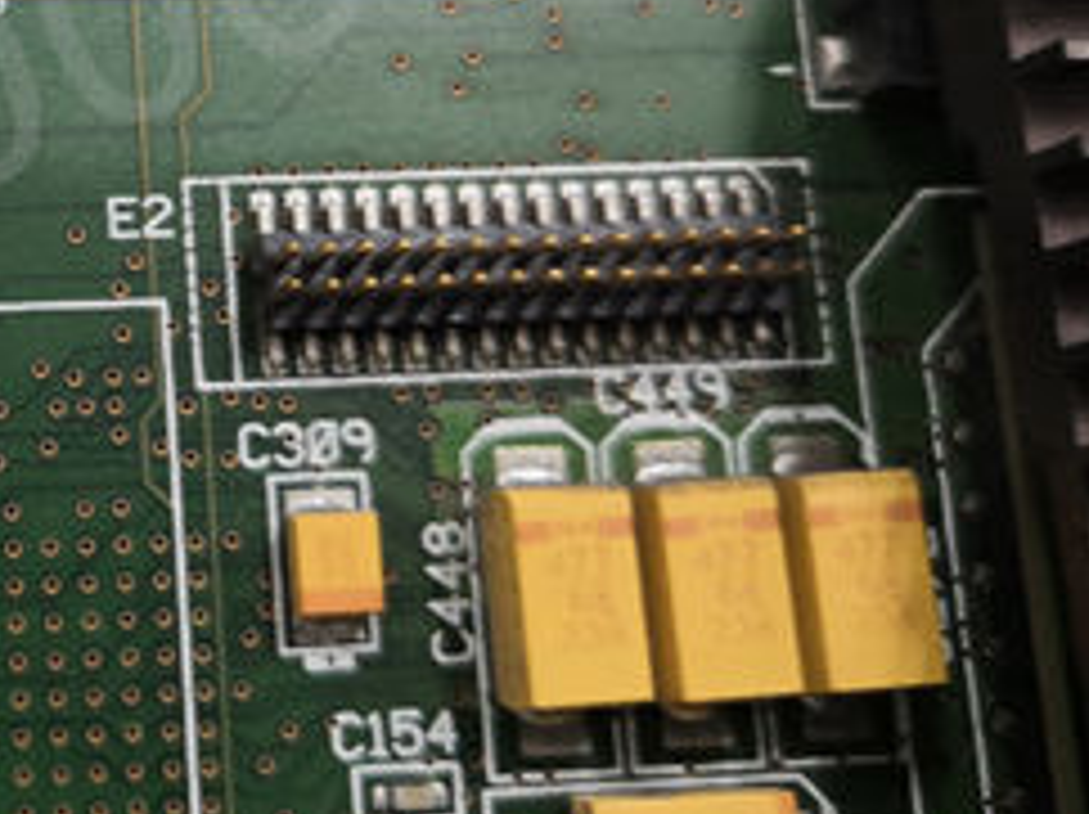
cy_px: 58
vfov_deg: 21.3
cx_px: -140
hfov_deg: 26.5
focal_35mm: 67
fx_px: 2106
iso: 160
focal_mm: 3.95
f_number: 1.8
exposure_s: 1/33.3
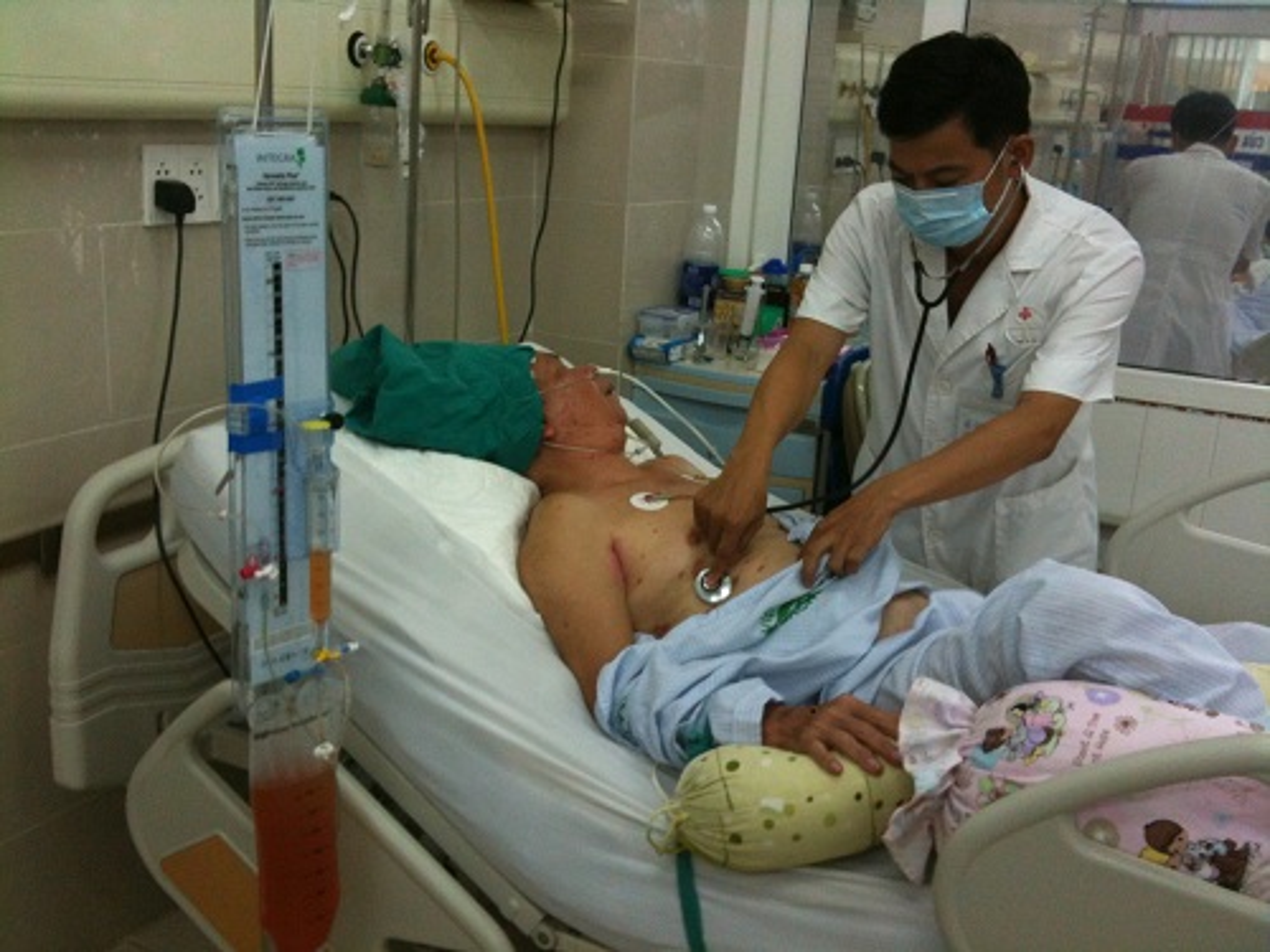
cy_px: 476
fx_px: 1284
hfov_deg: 52.6
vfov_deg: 40.7
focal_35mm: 35
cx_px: 635
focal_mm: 3.85
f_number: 2.8
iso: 125
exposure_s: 1/17
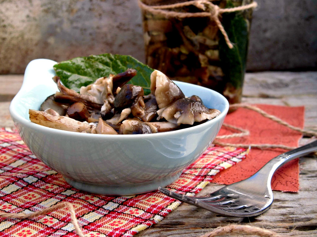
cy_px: 118
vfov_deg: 30.9
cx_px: 158
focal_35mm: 47
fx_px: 430
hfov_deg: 40.4
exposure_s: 1/125
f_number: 3.4
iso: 100
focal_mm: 8.3
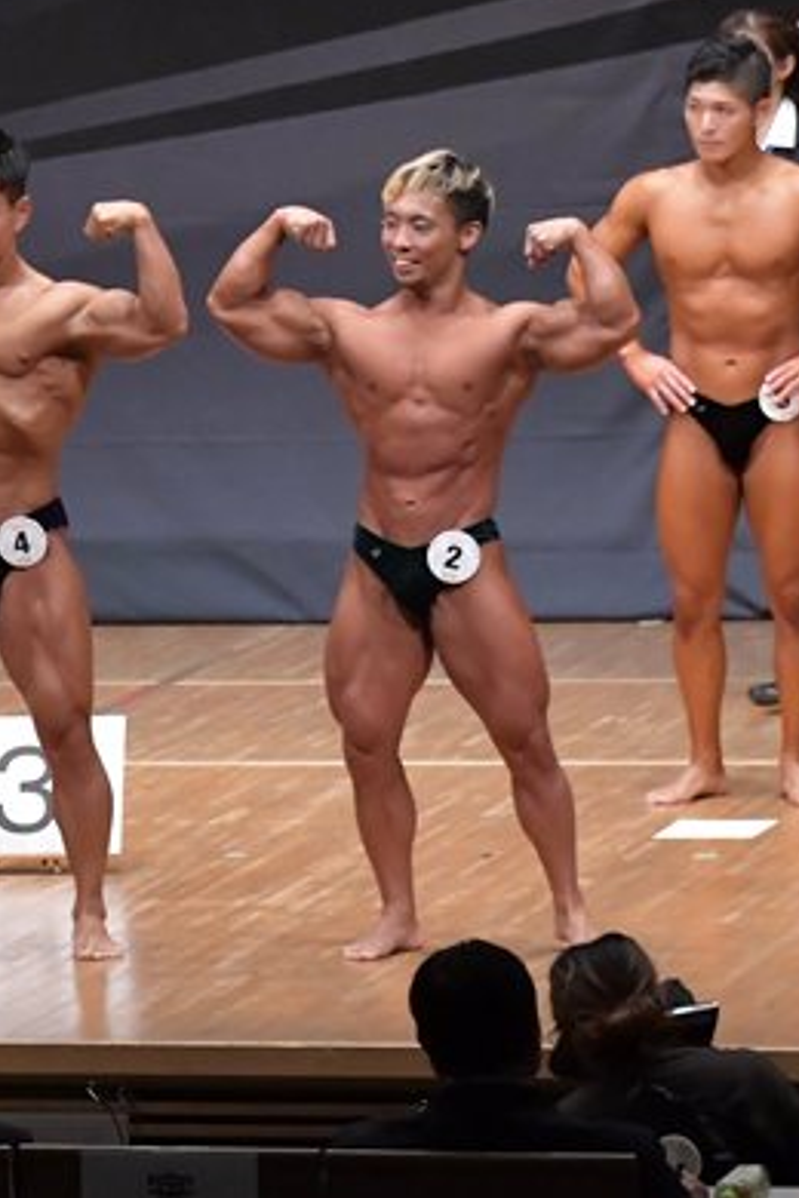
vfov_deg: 6.6
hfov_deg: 4.4
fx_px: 10386
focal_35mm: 312
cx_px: -321
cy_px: 553
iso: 8000
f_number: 5.6
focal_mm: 105
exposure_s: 1/400
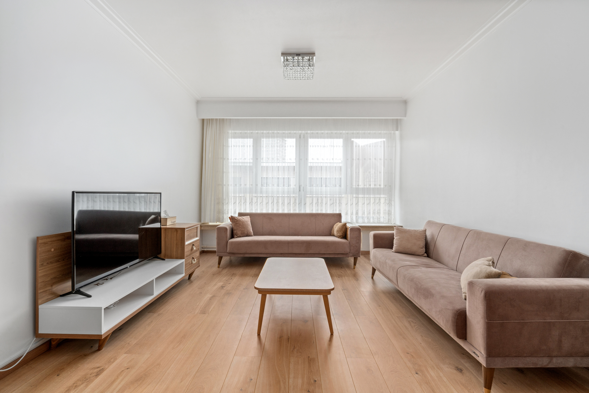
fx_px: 262
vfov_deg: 73.7
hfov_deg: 96.7
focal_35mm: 16
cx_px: 294
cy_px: 196
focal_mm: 16
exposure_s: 1.6
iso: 250
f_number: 11
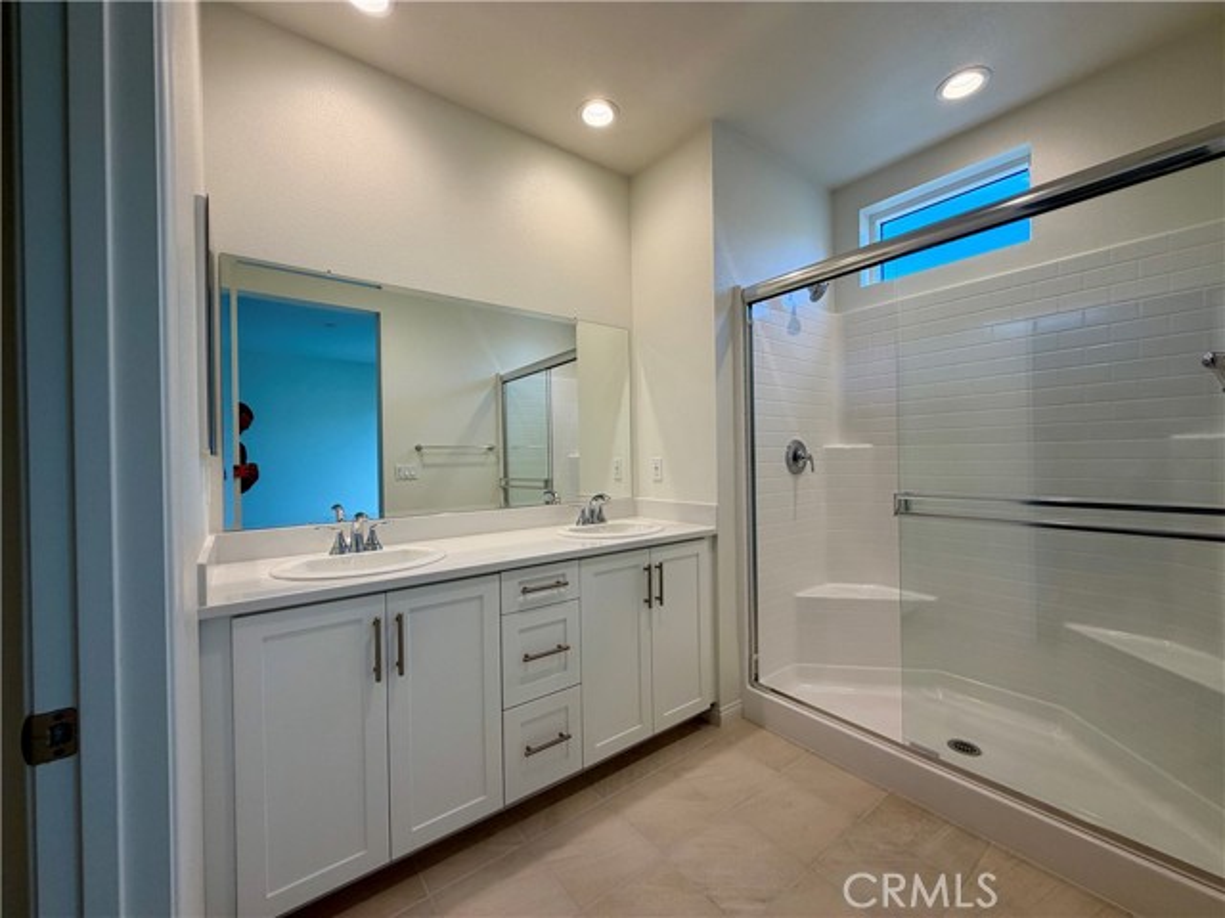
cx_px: 612
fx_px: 495
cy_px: 459
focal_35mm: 14
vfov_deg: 85.7
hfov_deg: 102.1
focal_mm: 2.22
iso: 64
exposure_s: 1/120
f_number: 2.2
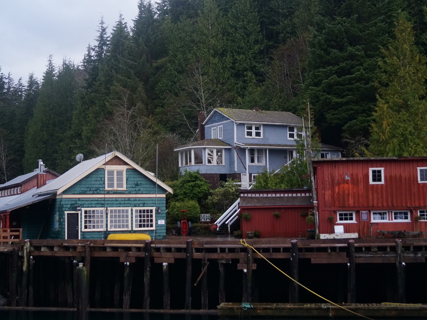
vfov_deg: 26.1
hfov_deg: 34.3
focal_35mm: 56
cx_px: 220
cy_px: 132
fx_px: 691
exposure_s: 1/160
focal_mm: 28
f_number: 4.5
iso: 1000
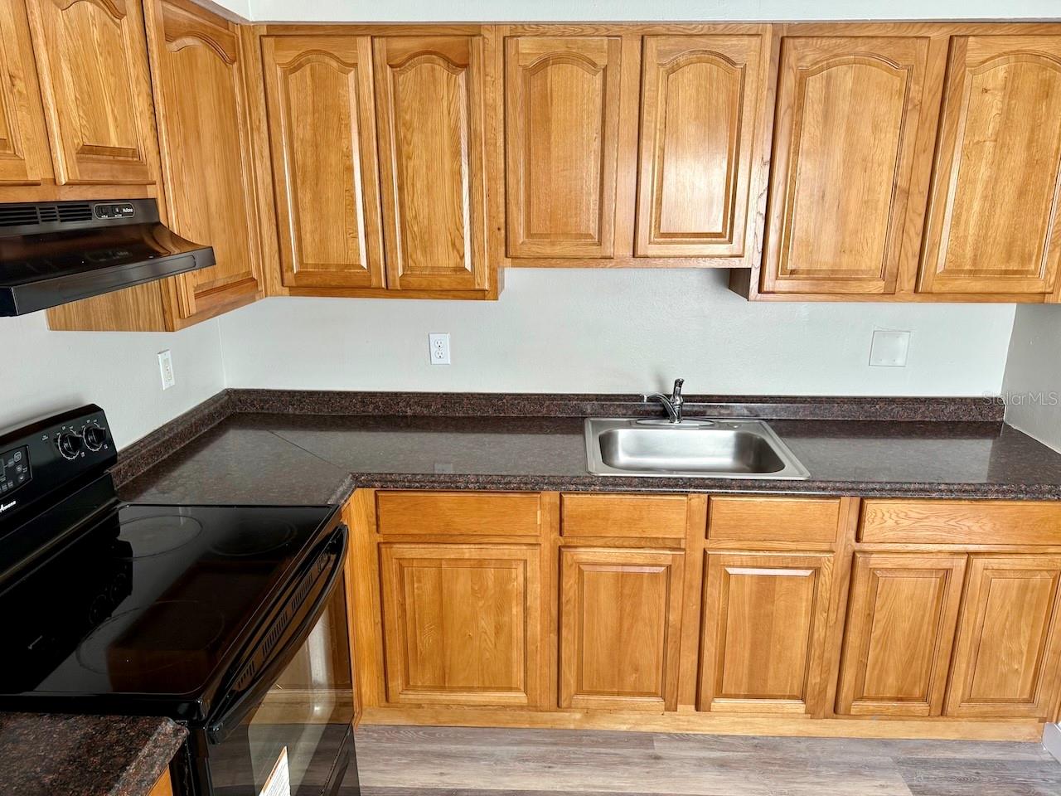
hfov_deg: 71.6
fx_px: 736
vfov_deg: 56.8
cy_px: 398
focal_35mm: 24
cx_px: 530
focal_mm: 6.76
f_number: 1.78
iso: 200
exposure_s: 1/121
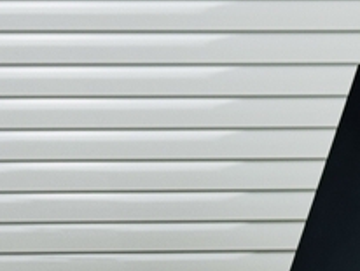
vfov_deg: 7.9
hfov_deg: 10.1
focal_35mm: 186
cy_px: 348
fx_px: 1937
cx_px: 624
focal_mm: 6.76
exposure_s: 1/213
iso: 64
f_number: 1.78
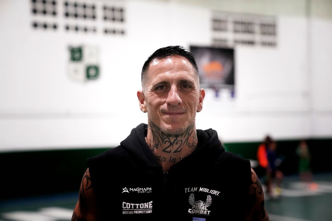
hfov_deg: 28.8
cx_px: 166
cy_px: 110
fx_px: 646
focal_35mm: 70
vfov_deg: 19.5
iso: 8000
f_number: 2.8
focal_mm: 70
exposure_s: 1/250
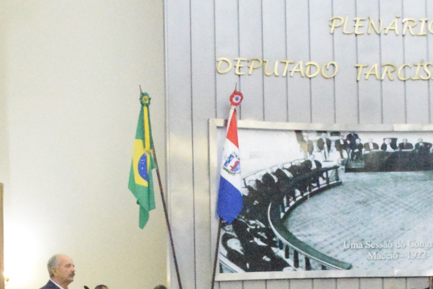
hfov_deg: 21.3
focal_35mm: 95
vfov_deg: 13.9
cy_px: 379
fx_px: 1143
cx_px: 314
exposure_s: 1/400
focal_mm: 24
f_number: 8
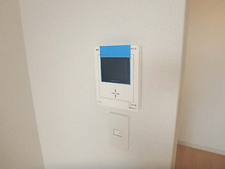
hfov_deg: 79.0
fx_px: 136
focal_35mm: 21
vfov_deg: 63.4
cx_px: 112
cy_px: 84
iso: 200
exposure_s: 1/60
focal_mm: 3.7
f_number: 3.5
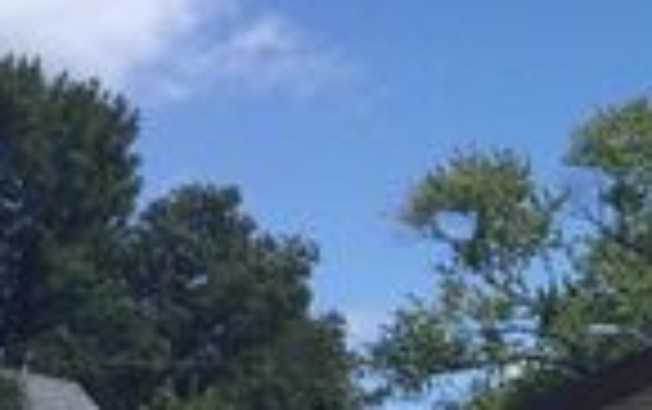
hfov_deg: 16.8
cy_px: 408
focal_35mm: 113
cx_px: 971
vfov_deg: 11.5
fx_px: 2010
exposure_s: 1/1381
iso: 25
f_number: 2.4
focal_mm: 3.3
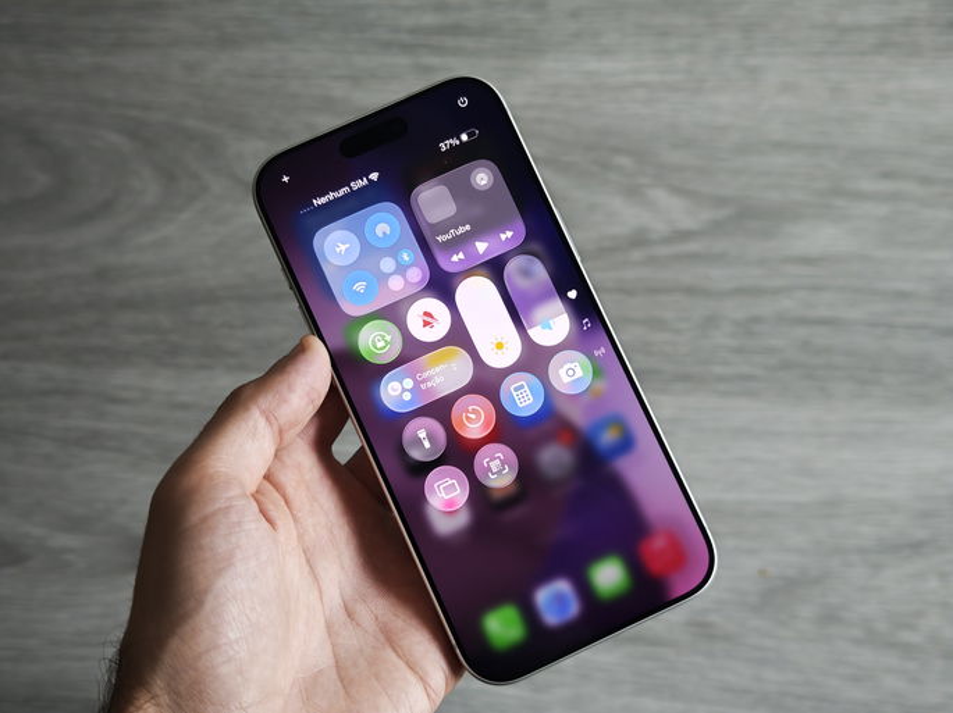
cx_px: 476
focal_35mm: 46
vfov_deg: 31.5
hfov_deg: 41.3
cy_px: 356
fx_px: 1266
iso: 125
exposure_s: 1/100
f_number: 1.63
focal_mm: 8.72
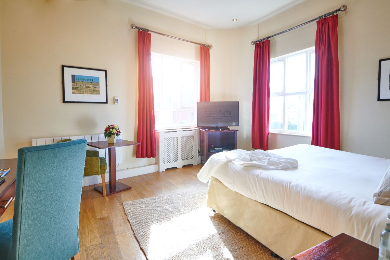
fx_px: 217
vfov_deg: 61.9
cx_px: 195
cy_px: 130
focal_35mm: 20
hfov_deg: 84.0
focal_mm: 20
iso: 500
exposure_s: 1/30
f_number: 9
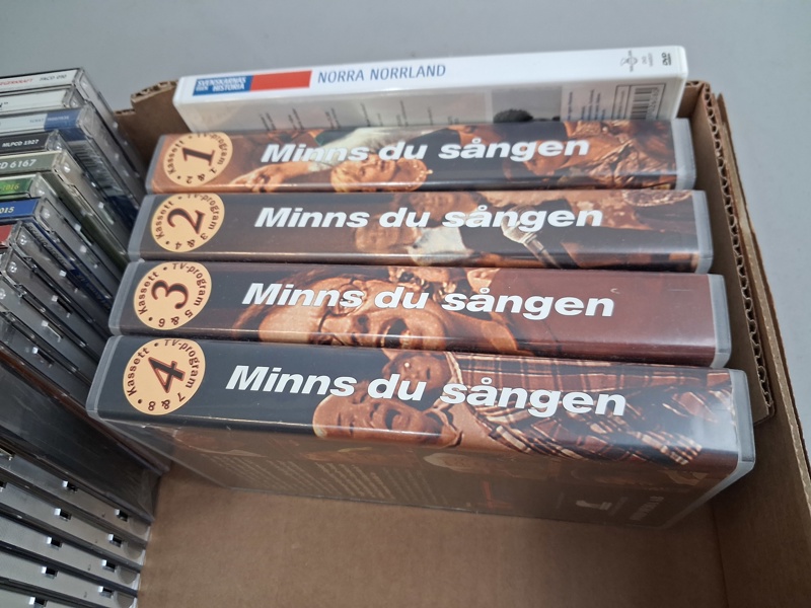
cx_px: 406
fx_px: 633
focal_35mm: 27
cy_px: 304
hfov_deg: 65.3
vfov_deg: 51.4
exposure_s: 1/50
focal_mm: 4
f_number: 1.8
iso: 250
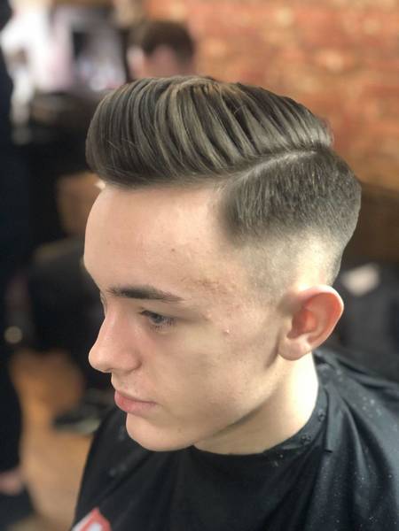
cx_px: 200
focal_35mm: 57
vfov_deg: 33.8
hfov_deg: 25.7
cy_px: 266
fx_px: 876
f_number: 2.8
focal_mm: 6.6
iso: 320
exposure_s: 1/33
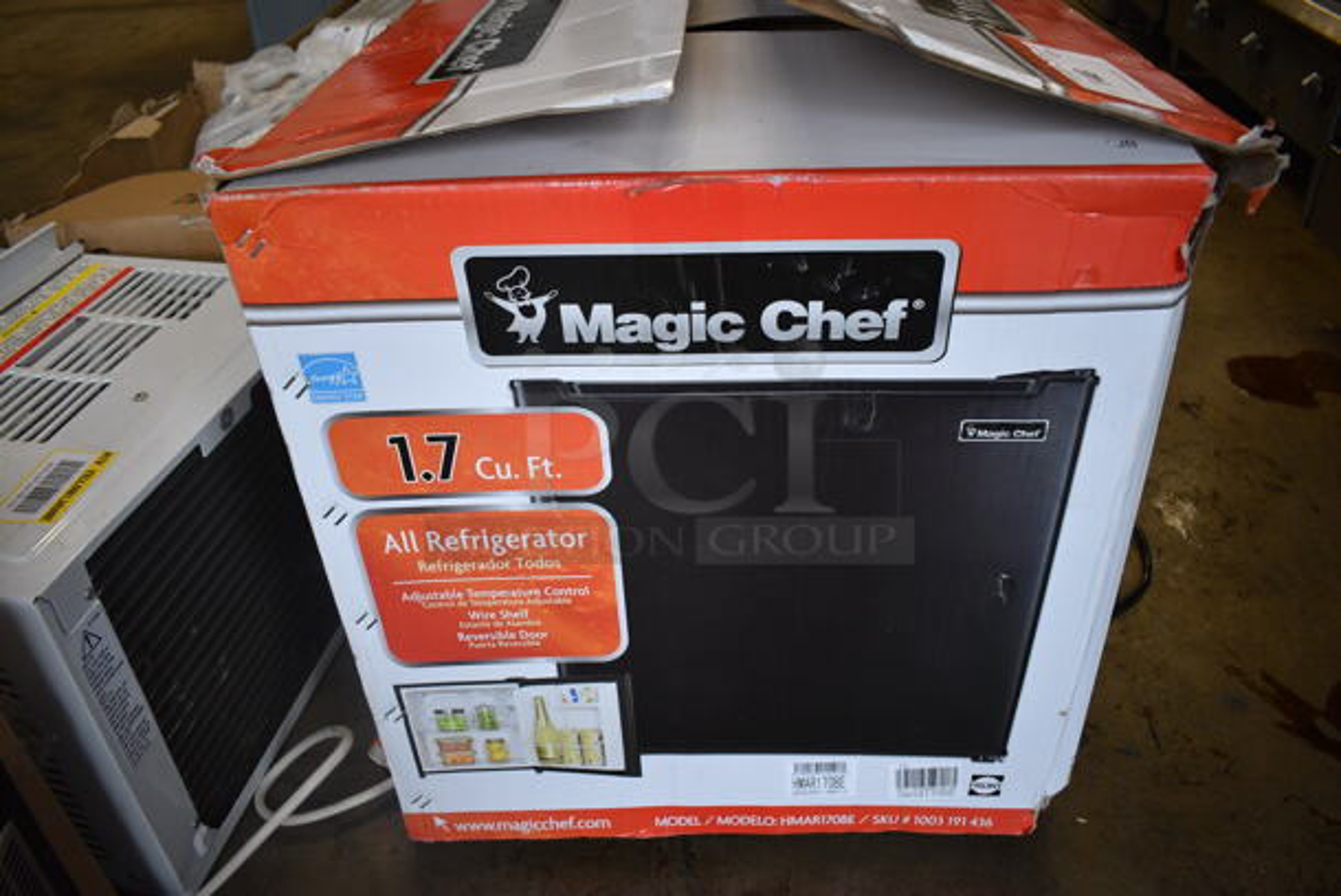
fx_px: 1007
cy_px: 448
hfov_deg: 67.3
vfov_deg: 48.0
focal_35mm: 27
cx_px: 670
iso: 800
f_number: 3.5
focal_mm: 18
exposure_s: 1/125
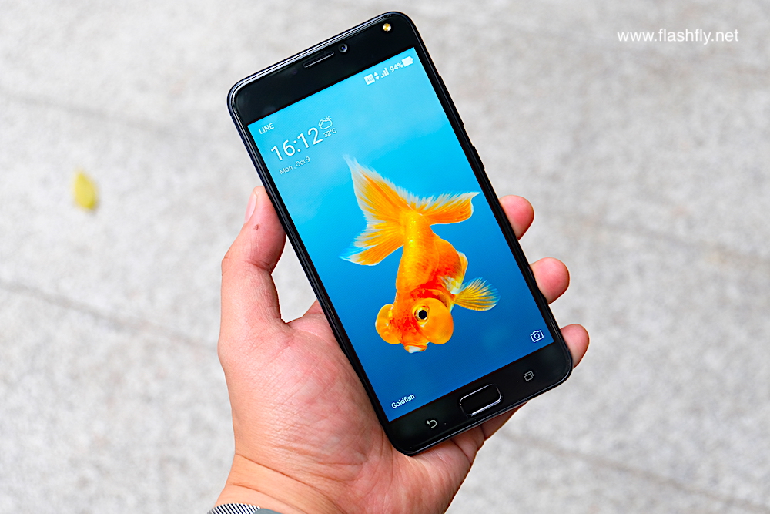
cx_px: 385
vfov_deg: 24.2
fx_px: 1198
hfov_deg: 35.6
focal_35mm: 56
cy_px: 257
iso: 800
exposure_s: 1/42
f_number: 5.3
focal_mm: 37.1
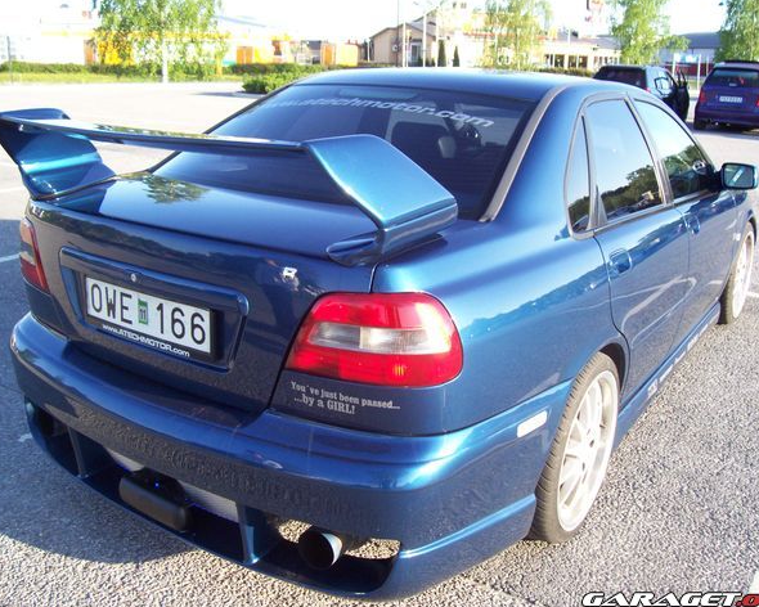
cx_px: 391
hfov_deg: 50.3
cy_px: 304
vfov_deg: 41.2
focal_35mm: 36
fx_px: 809
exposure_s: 1/223
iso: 80
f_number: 2.7
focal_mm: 5.6
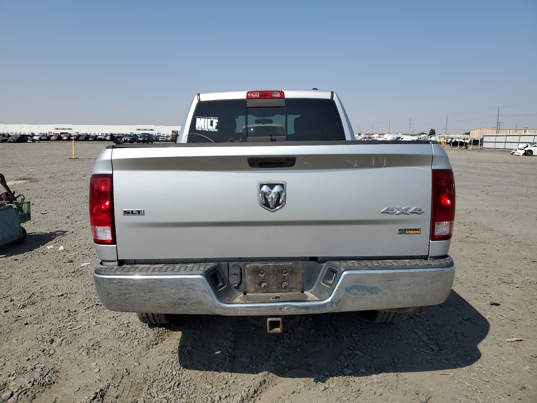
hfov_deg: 67.3
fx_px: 403
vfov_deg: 53.1
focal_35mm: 26
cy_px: 202
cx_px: 268
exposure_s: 1/5000
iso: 50
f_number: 1.5
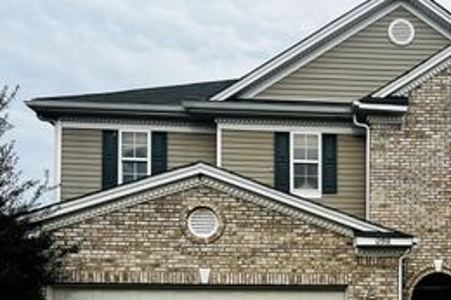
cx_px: 373
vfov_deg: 24.7
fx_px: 651
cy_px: 304
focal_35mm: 52
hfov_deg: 36.6
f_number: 1.5
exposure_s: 1/1972
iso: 50
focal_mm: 5.7
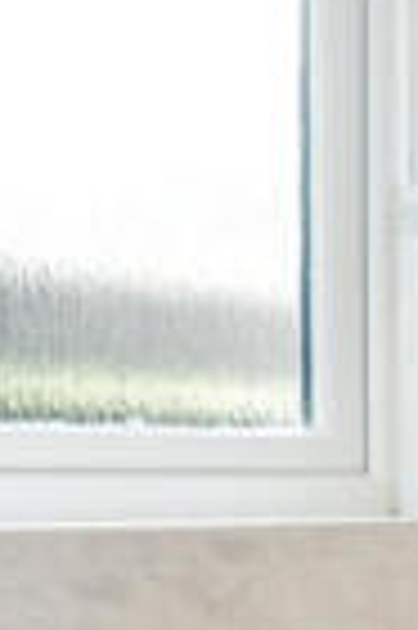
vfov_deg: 25.9
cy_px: 484
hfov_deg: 12.7
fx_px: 1350
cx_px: 1058
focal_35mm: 77
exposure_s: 1/1.25
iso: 320
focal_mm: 16.5
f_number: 8
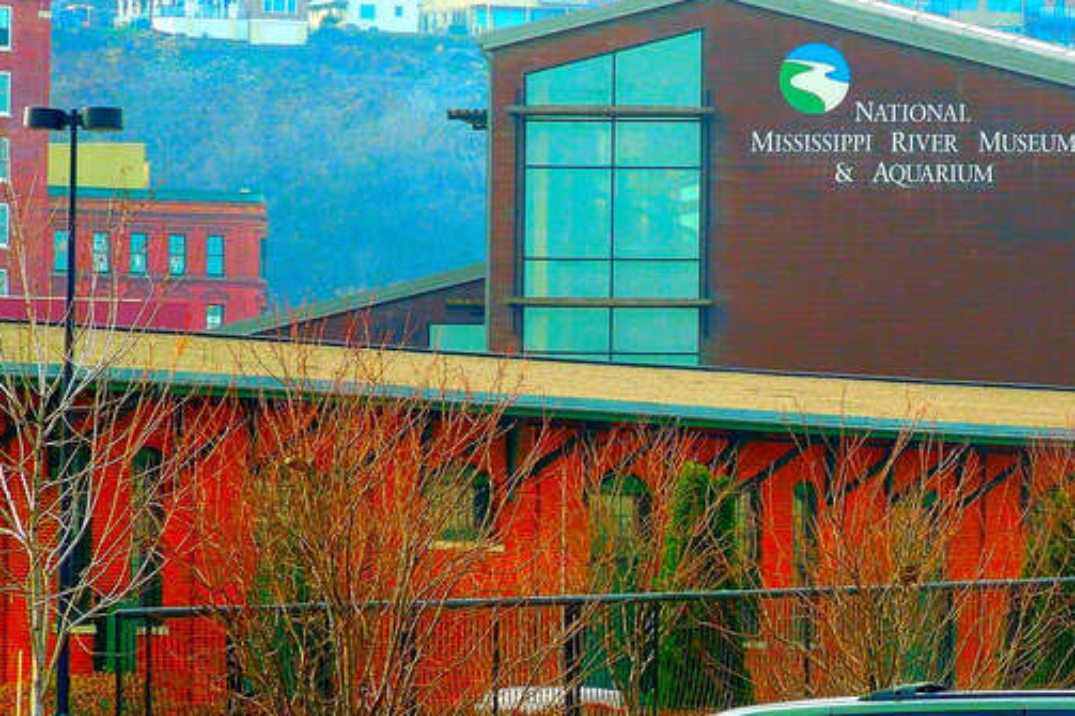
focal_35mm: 316
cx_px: 774
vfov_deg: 4.3
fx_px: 9432
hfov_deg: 6.5
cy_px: 252
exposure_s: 1/200
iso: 160
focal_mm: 34.4
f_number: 5
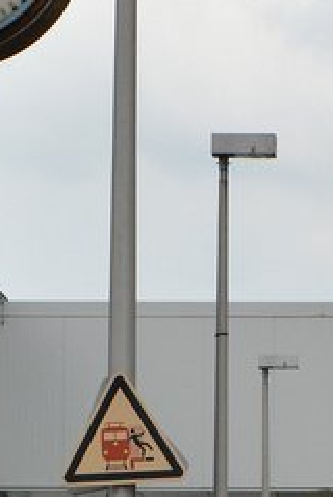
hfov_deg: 4.1
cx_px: 479
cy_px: 239
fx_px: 4683
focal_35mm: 339
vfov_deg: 6.1
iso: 400
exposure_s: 1/800
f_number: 9
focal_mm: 45
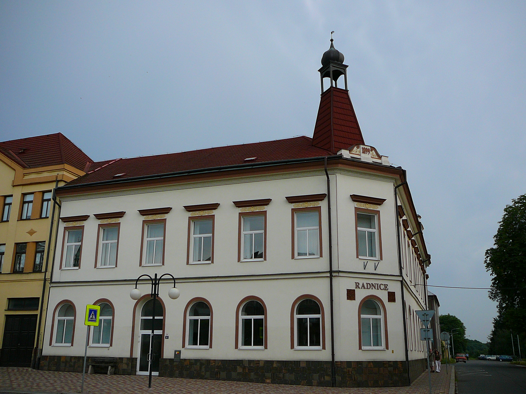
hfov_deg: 52.6
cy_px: 197
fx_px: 532
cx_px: 263
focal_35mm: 35
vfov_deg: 40.7
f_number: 2.8
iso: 80
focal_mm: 5.2
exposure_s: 1/400
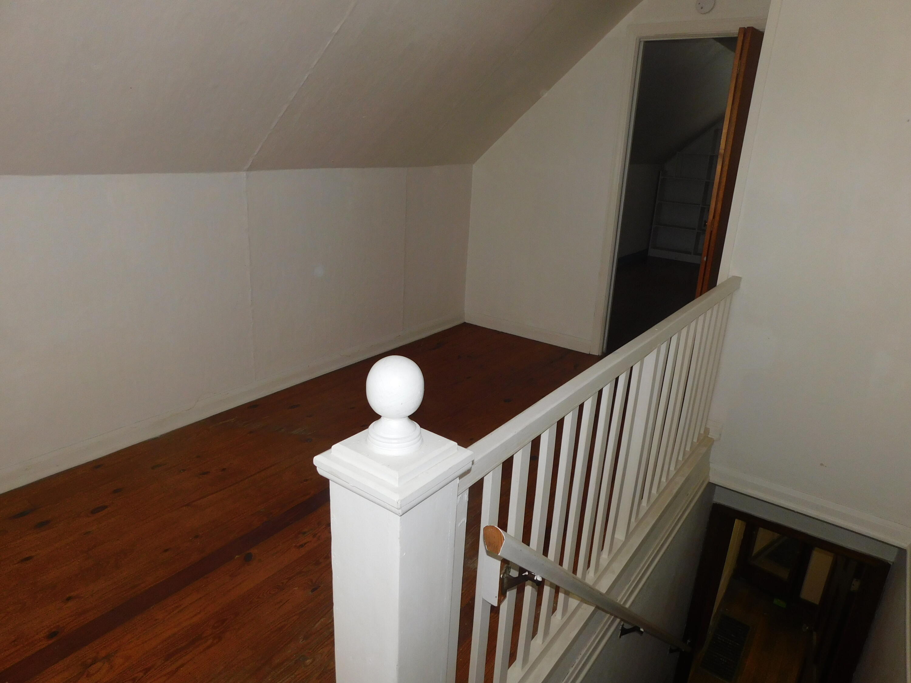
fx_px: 605
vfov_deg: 58.9
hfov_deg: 73.9
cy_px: 342
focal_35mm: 23
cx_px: 456
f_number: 3
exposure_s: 1/30
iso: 200
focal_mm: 4
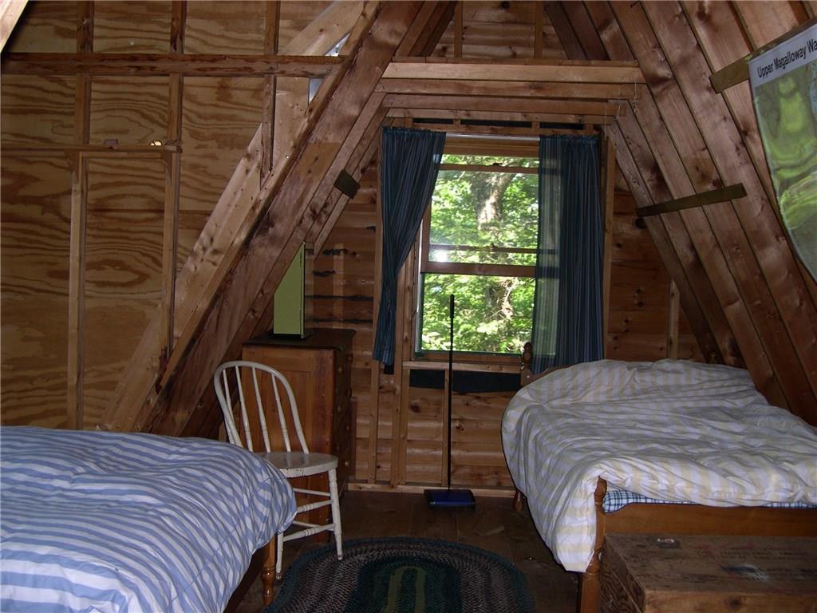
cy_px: 306
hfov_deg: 49.0
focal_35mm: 38
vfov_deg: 37.7
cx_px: 408
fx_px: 897
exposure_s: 1/60
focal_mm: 8
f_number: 2.8
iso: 133
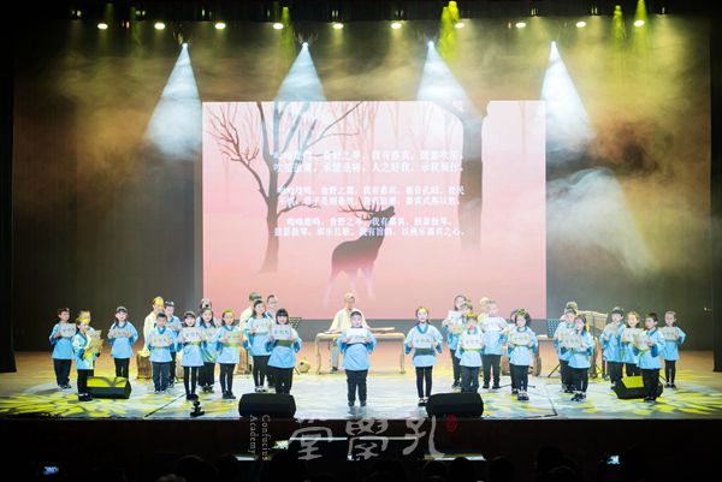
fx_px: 1164
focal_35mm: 58
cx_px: 361
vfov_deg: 23.4
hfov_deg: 34.5
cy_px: 241
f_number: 2.8
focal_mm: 58
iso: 400
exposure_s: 1/60
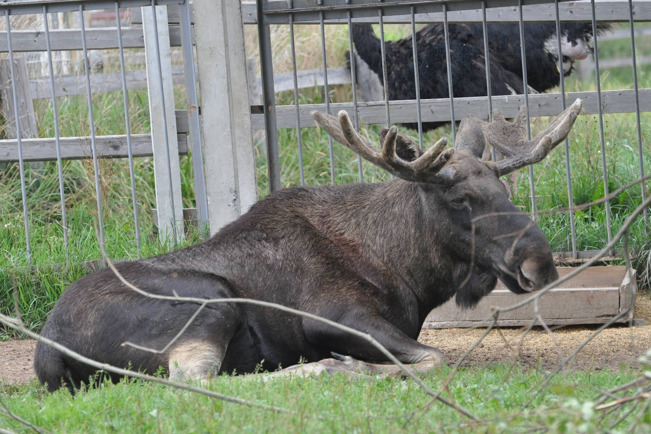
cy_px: 218
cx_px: 324
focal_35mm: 273
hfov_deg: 7.5
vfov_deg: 5.0
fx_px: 4936
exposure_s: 1/640
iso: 800
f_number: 5
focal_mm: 180
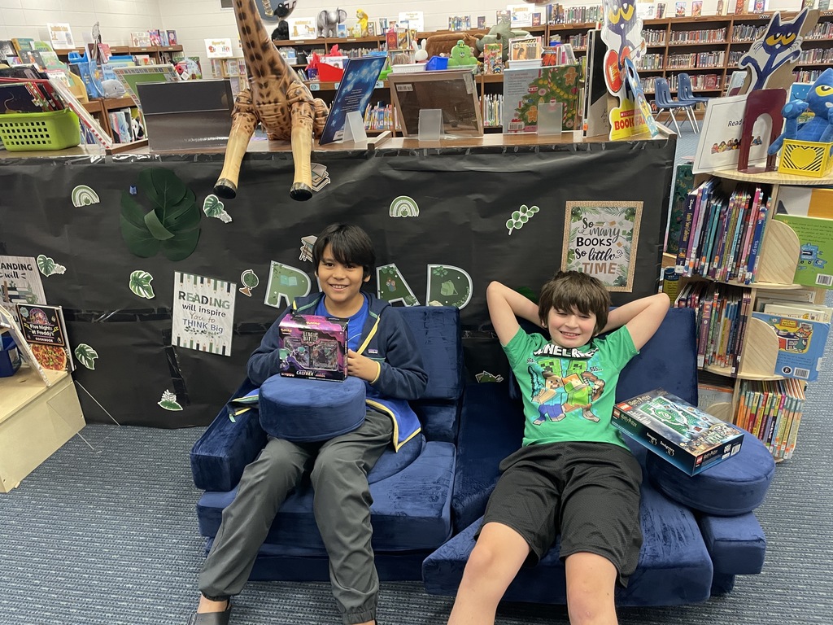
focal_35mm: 26
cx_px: 416
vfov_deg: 53.1
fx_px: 626
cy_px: 312
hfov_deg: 67.3
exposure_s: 1/60
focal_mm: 4.2
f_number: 1.6
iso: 320
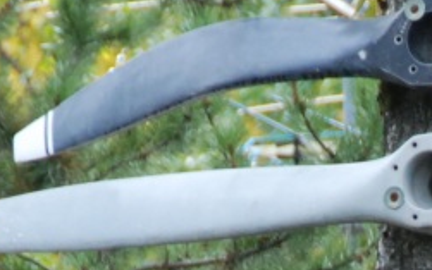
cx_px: 515
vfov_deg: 1.3
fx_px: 11628
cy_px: 560
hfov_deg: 2.1
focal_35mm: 987
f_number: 5.6
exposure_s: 1/200
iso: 800
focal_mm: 135
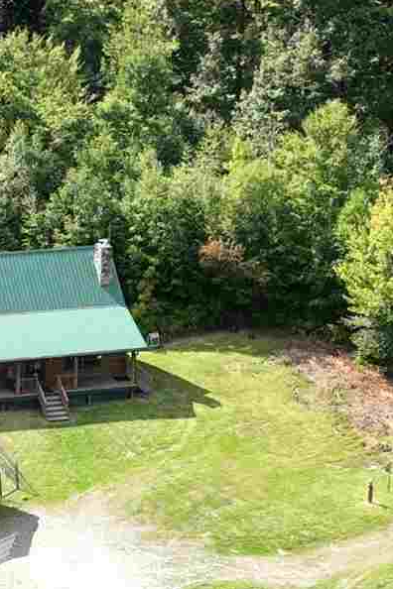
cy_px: 641
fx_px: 2112
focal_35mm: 129
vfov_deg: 15.5
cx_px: -50
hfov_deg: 10.5
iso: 100
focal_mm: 12.29
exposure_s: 1/640
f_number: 2.8
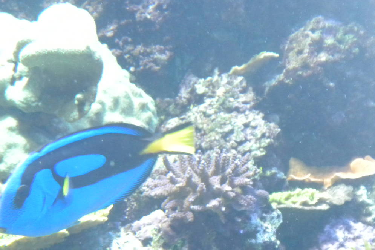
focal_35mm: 87
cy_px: 210
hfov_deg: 23.2
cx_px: 103
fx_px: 906
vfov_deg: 15.6
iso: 400
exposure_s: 1/38.1
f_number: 4.3
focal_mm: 9.1
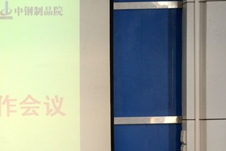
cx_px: -20
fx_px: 854
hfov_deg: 14.7
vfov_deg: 10.0
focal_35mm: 136
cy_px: 147
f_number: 4
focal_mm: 52
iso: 1600
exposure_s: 1/200
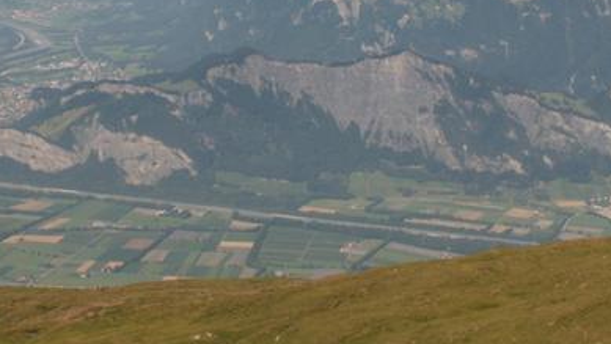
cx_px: 314
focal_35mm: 95
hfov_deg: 22.4
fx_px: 1539
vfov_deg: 12.7
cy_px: 80
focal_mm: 8.87
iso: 50
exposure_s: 1/200
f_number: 8
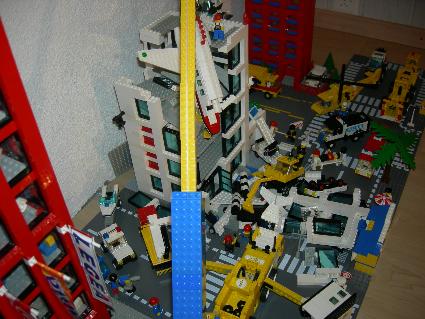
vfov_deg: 39.7
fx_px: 442
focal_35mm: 36
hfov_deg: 51.4
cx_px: 212
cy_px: 160
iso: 64
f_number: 2.7
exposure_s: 1/60.1
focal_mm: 7.5
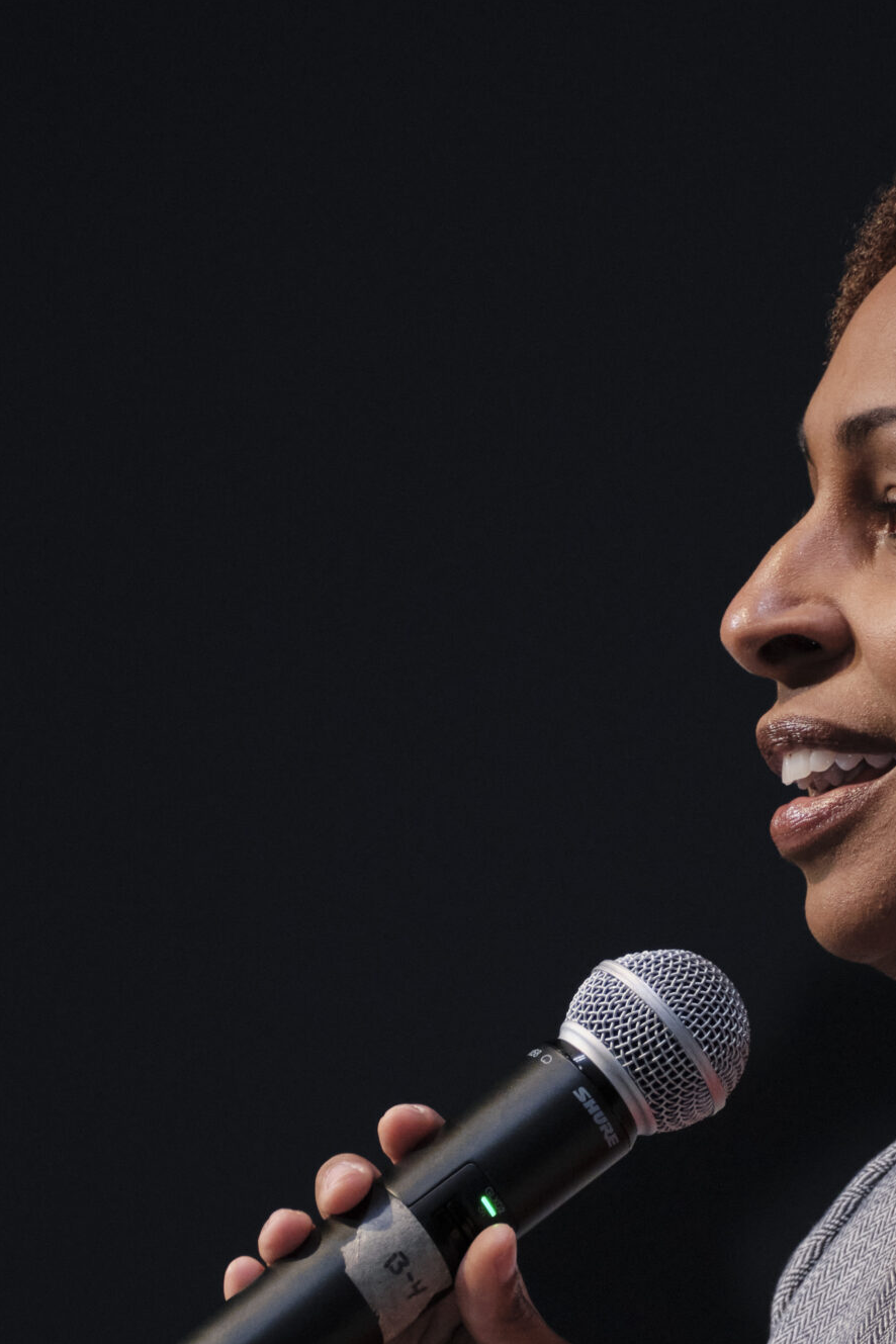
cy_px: 1005
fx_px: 32365
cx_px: 666
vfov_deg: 2.4
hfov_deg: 1.6
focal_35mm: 867
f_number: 5.6
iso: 3200
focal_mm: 300
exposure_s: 1/125
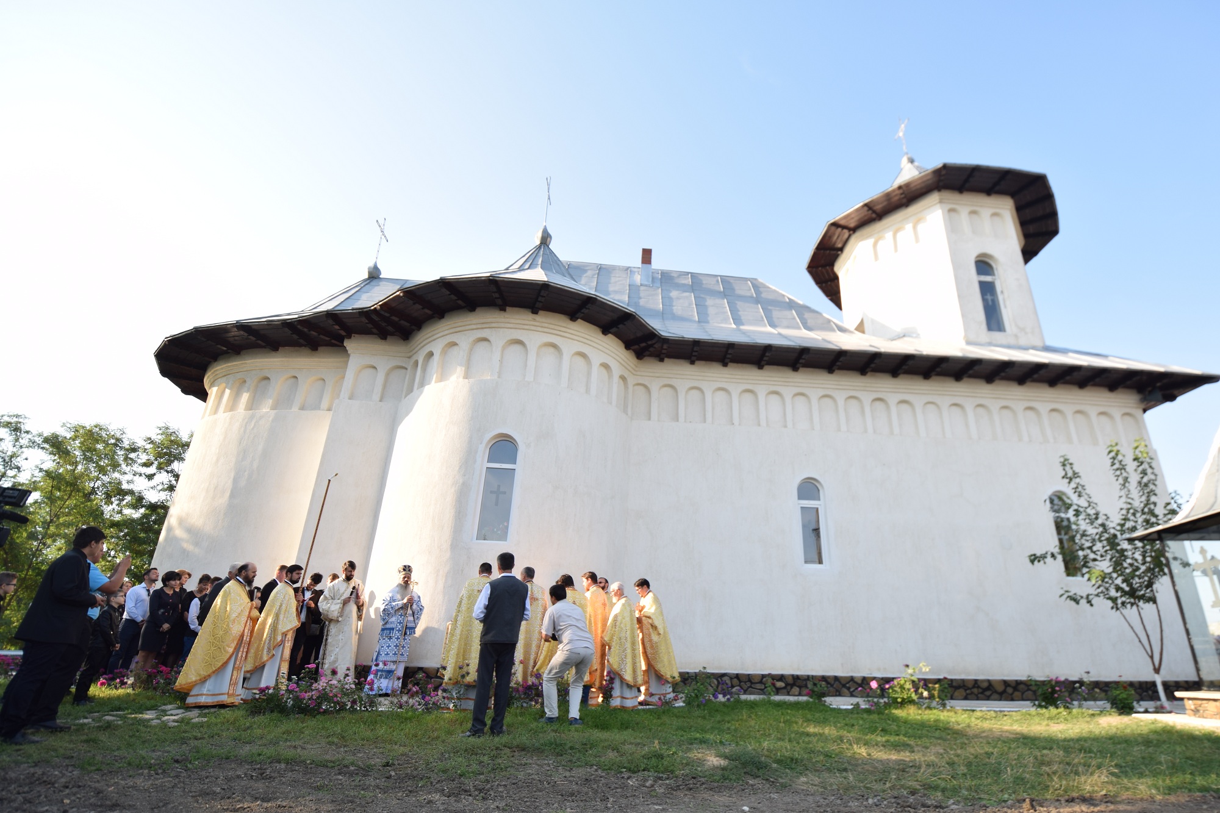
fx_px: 559
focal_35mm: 16
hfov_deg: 95.0
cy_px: 406
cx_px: 610
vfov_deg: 72.0
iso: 100
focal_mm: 11
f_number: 5.6
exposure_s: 1/100
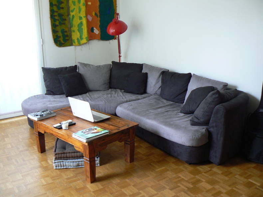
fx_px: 273
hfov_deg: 51.4
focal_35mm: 36
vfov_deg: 39.6
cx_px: 132
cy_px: 98
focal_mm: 6
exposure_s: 1/30
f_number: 2.8
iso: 100
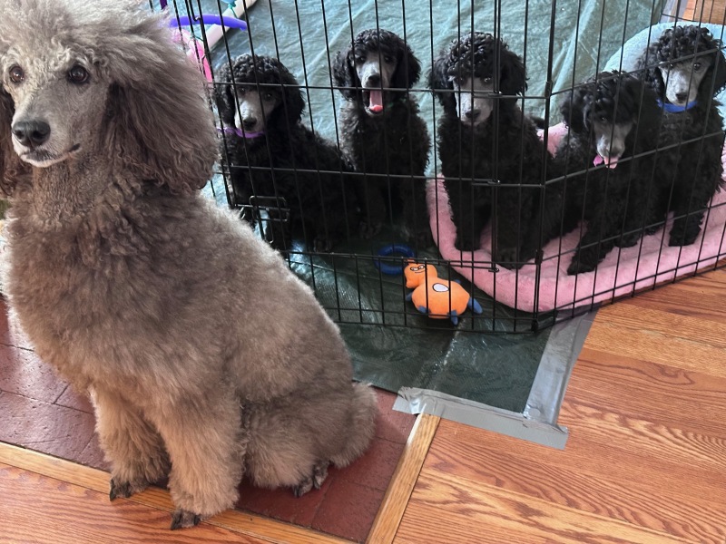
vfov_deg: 30.3
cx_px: 363
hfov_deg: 39.7
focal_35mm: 48
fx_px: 1007
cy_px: 272
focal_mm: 6.86
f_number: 1.78
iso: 500
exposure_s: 1/32
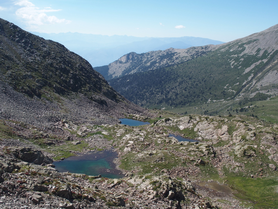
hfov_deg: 44.8
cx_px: 139
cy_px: 104
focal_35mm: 42
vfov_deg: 34.3
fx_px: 337
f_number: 4
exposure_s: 1/800
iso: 100
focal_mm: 9
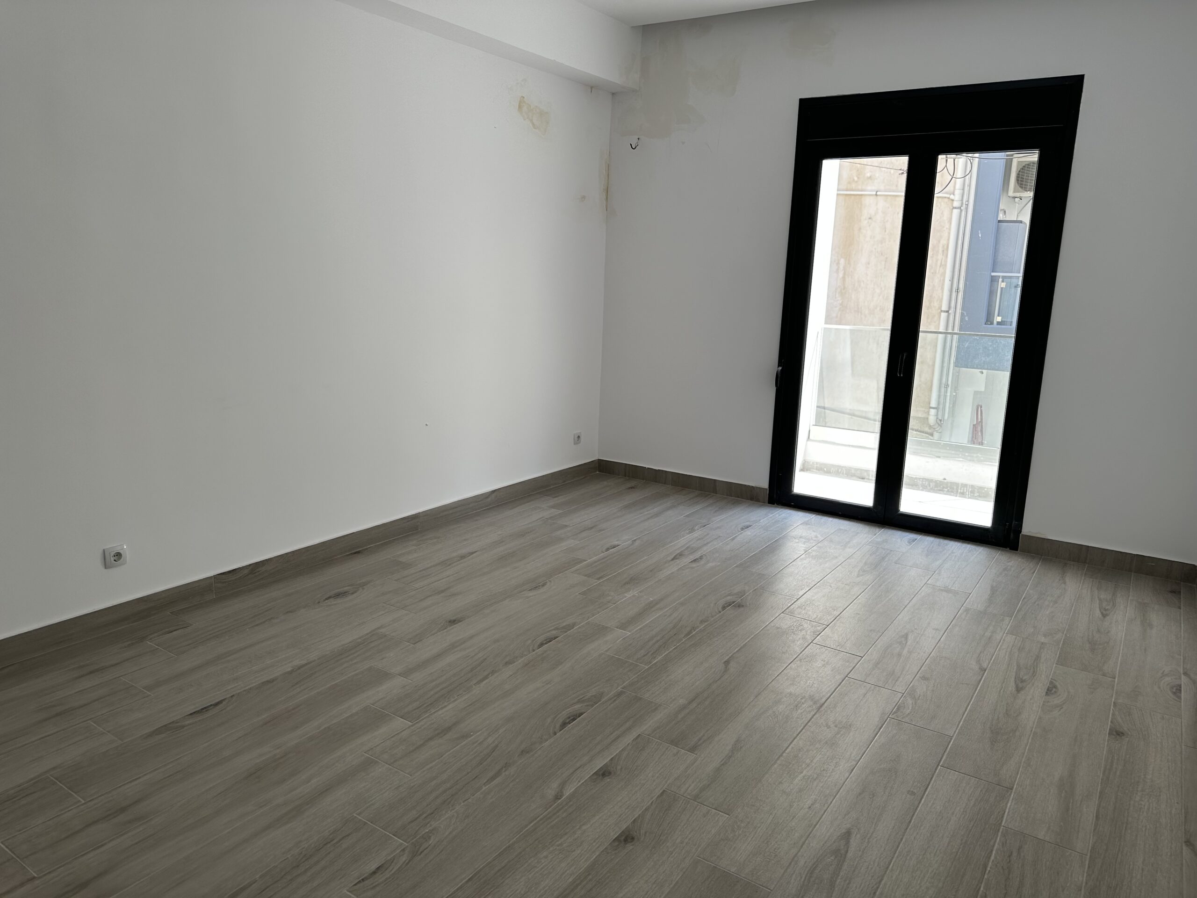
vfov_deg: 56.8
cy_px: 449
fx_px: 830
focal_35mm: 24
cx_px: 598
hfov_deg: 71.6
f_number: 1.78
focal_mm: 6.86
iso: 80
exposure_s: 1/324
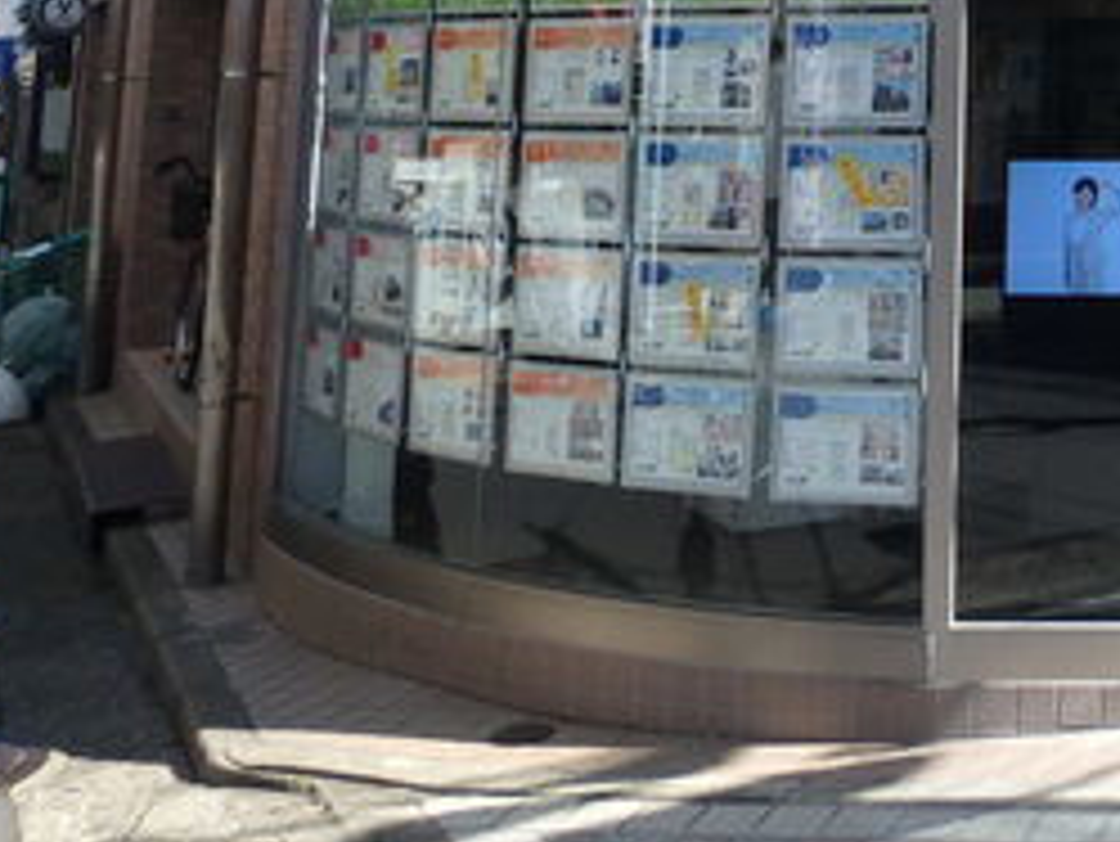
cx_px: 1232
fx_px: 1748
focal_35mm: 54
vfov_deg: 24.6
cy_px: -162
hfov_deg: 31.5
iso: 125
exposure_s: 1/500
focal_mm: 3.7
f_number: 3.5
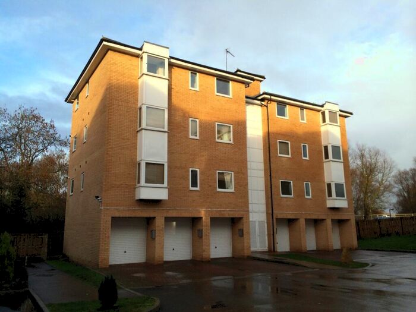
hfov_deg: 60.0
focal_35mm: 30
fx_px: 361
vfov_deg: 46.8
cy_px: 156
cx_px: 208
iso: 32
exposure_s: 1/695
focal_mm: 4.12
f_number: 2.2
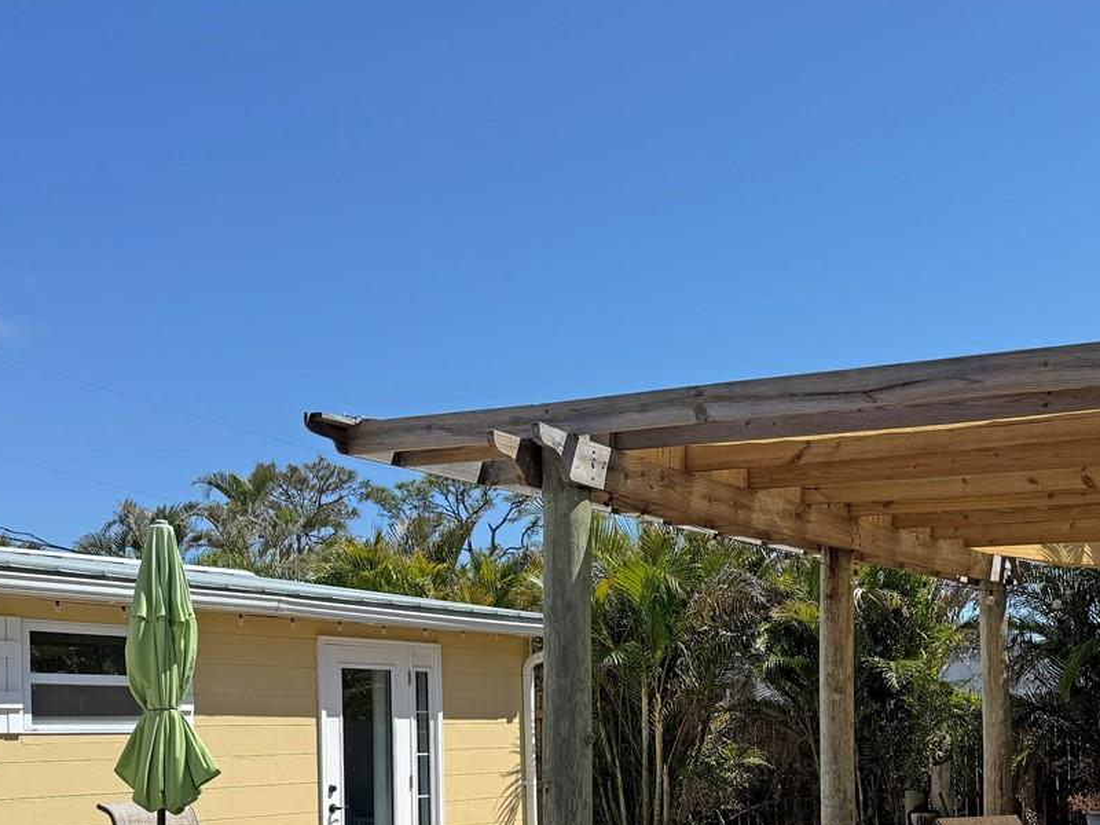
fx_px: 1525
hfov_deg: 39.4
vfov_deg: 29.2
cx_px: 685
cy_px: 722
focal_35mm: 48
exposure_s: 1/4975
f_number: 1.78
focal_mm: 6.76
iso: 80
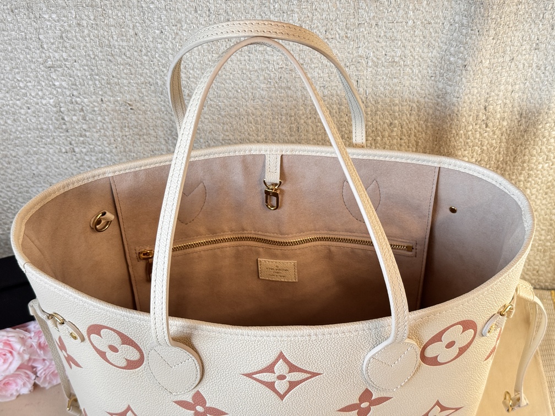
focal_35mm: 48
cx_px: 278
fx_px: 770
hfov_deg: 39.7
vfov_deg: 30.3
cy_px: 208
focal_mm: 6.76
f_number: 1.78
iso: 125
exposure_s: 1/53
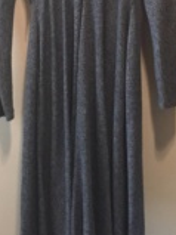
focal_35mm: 73
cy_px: 56
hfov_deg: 20.1
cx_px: 71
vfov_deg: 26.3
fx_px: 496
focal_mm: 4.15
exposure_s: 1/30
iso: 250
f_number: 2.2
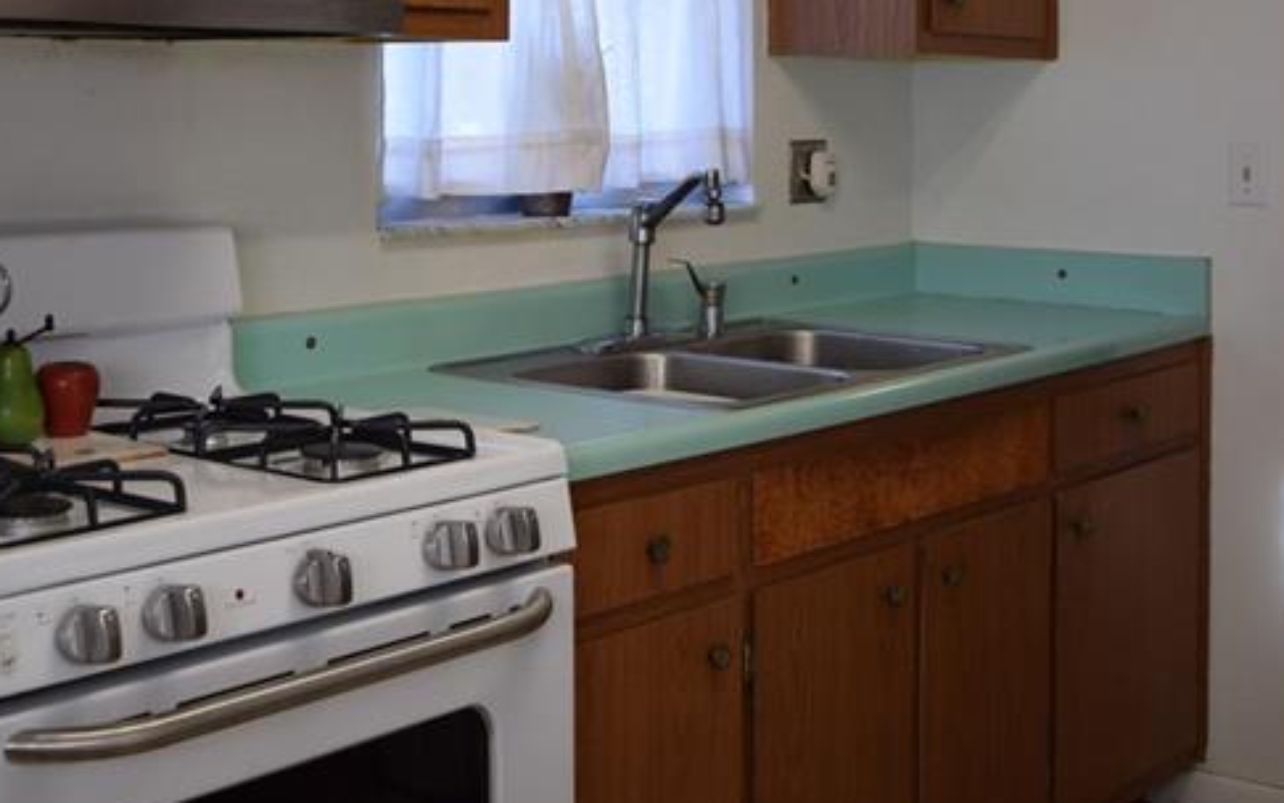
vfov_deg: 21.9
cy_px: 79
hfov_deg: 35.1
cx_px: 645
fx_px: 2030
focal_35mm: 58
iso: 400
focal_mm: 24
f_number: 4
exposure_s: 1/60
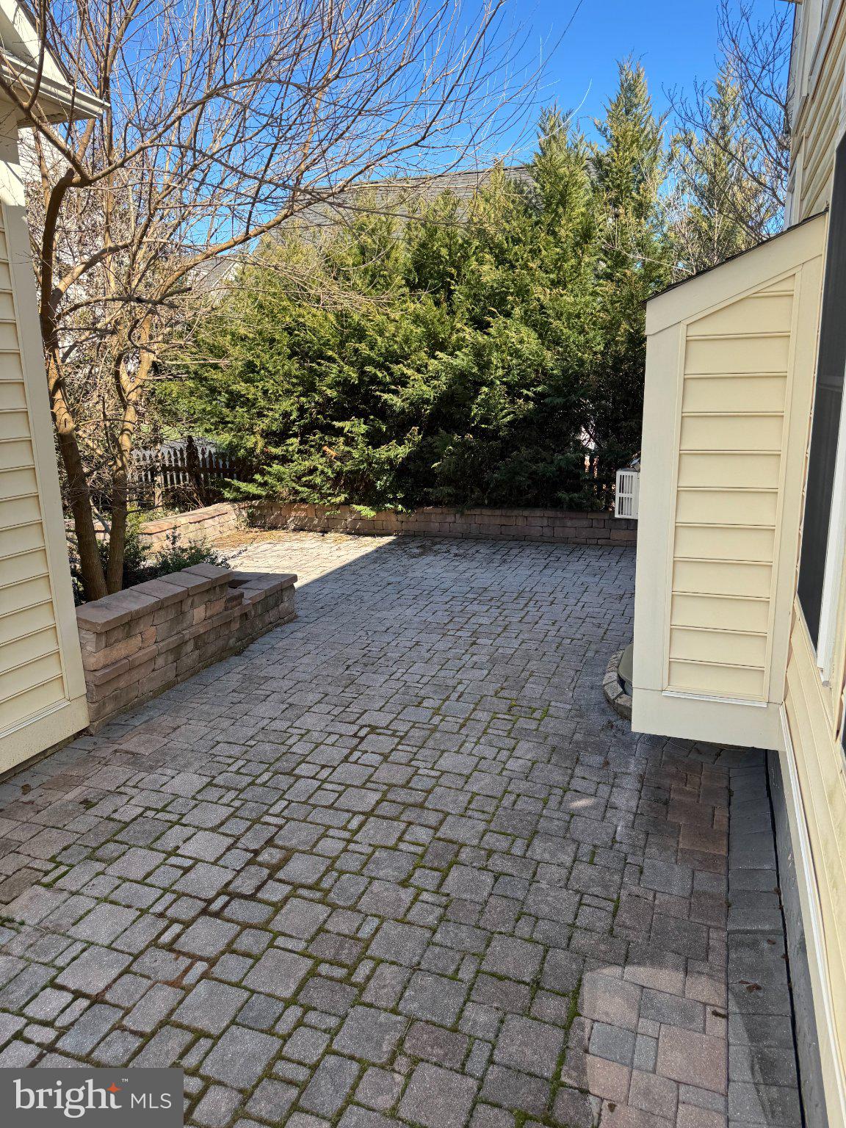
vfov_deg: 71.6
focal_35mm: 24
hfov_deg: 56.8
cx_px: 423
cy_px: 564
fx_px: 782
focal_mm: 6.76
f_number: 1.78
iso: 80
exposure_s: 1/952
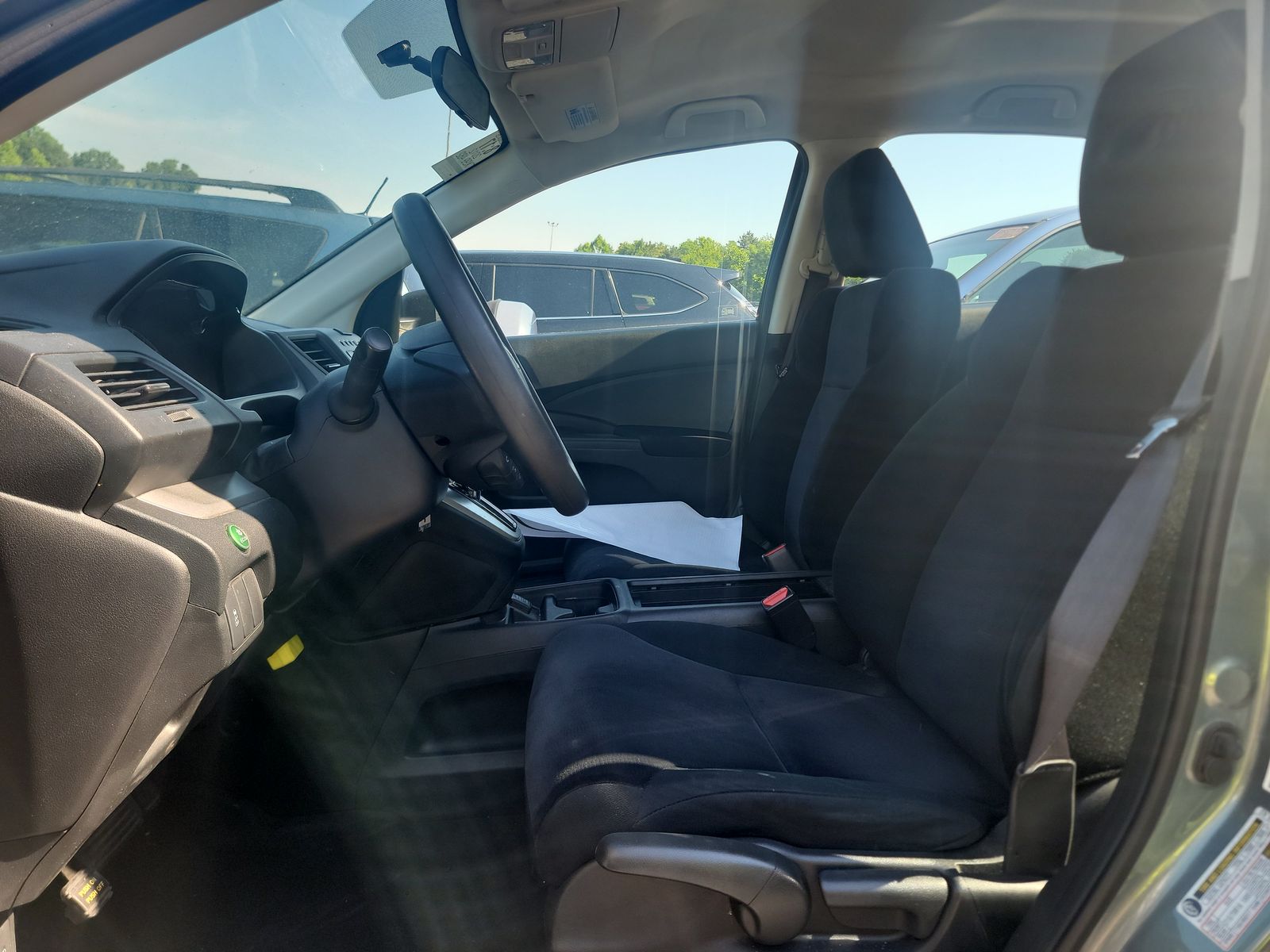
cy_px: 476
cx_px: 635
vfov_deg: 56.8
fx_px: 881
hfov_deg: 71.6
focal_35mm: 24
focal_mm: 6.7
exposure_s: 1/137
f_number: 1.8
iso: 50
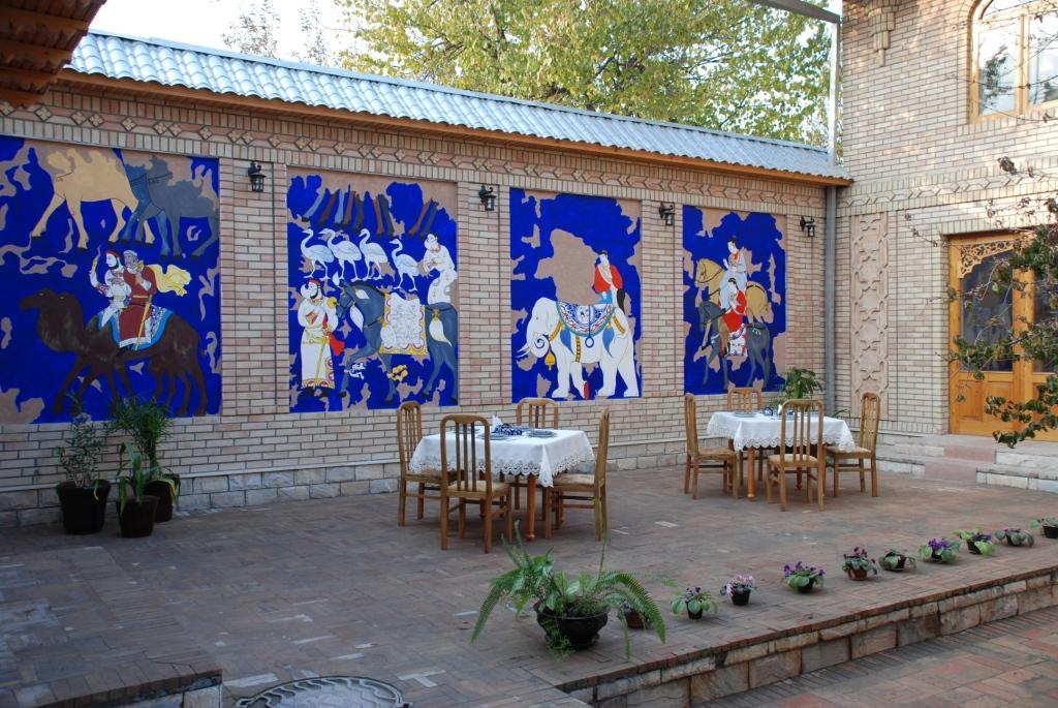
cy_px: 354
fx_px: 971
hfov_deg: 57.2
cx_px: 529
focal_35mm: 33
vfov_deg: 40.1
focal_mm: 22
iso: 100
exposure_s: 1/90
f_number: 4.8
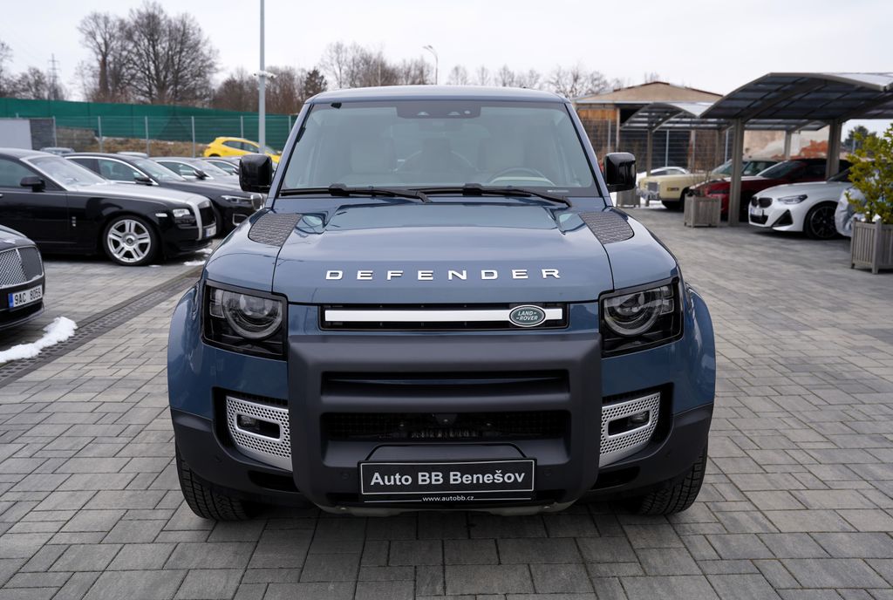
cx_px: 446
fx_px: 796
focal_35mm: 32
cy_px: 300
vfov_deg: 41.3
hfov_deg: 58.6
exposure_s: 1/100
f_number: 4.5
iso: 100
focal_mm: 32
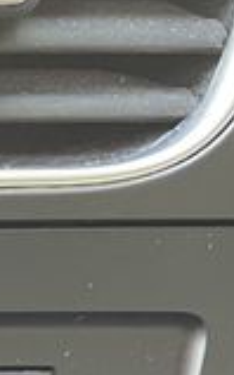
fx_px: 1657
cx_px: -677
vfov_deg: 11.7
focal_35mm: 162
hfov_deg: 6.6
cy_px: 731
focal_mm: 4.2
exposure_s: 1/60
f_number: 1.6
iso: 250
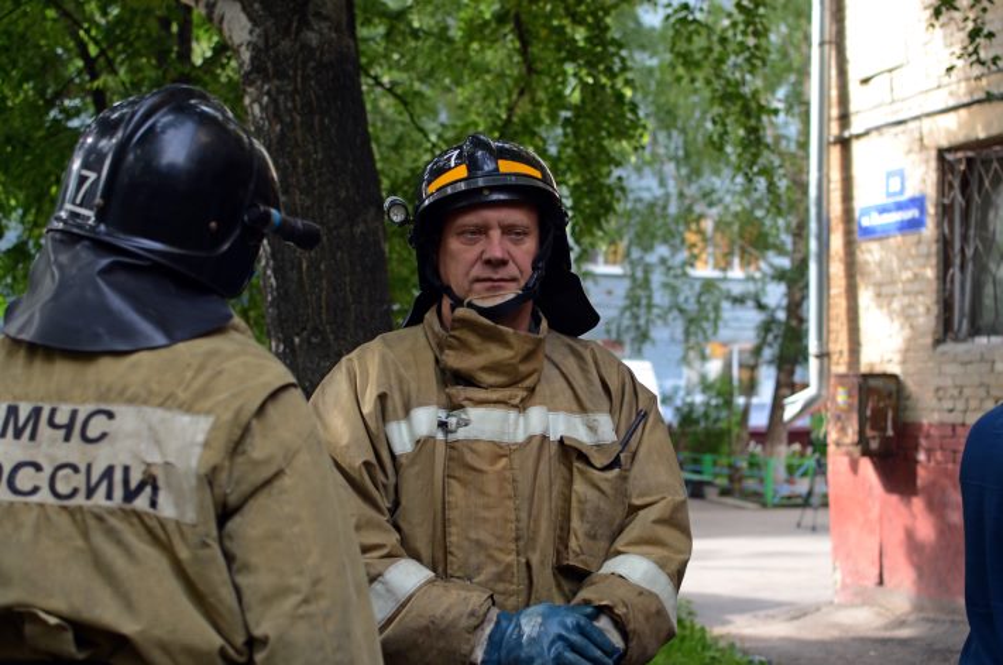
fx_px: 1460
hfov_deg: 37.9
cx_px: 502
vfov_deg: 25.6
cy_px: 332
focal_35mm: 52
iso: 100
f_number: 3.2
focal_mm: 35
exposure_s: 1/160
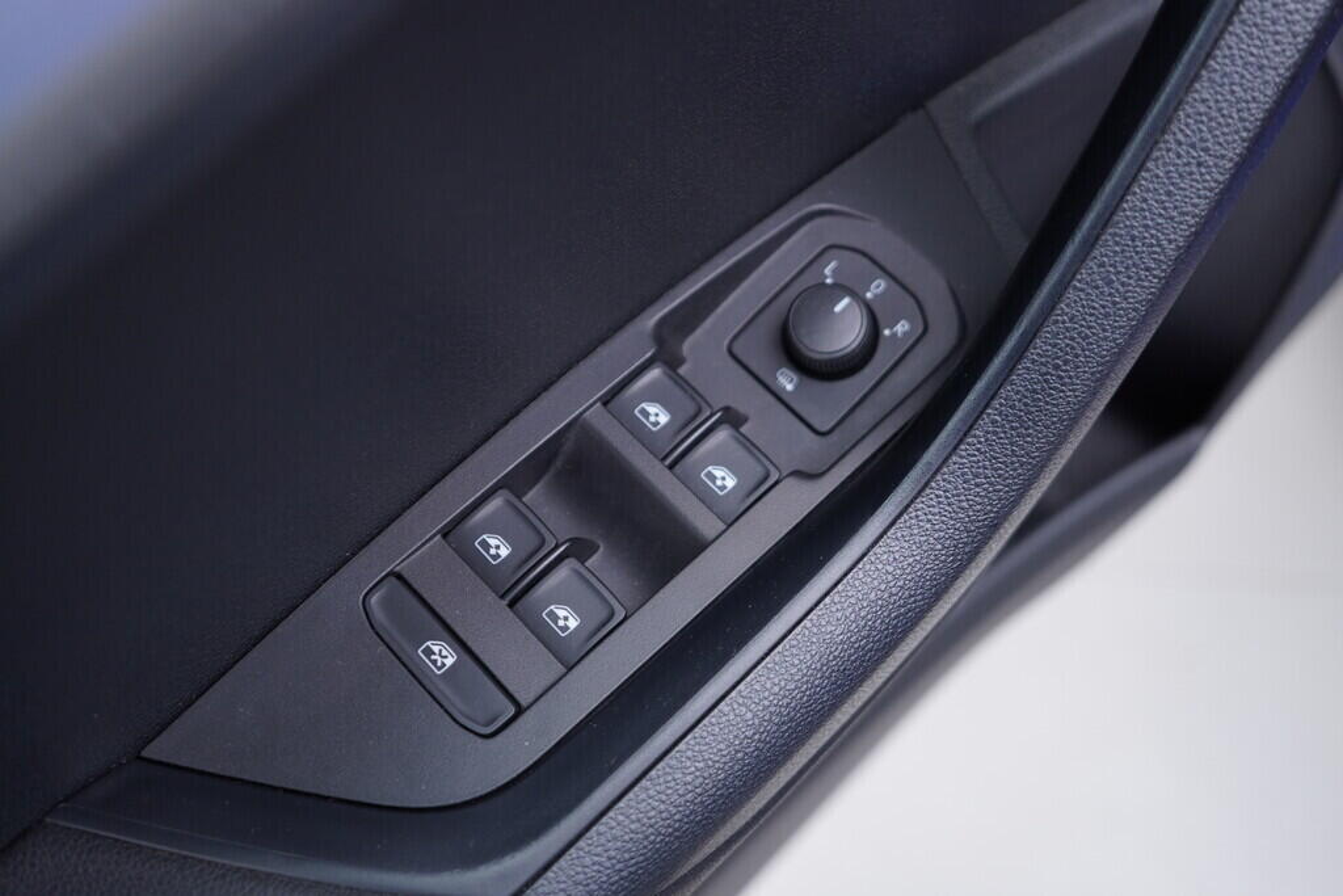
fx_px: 1343
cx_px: 672
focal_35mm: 36
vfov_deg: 36.9
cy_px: 448
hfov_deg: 53.1
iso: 250
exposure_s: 1/40
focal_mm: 24
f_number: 2.8
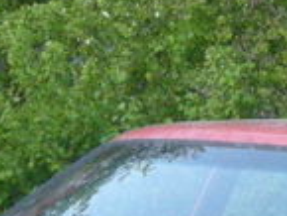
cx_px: 479
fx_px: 1278
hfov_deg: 12.0
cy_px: 83
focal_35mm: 154
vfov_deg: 9.6
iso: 630
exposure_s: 1/125
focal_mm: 5.7
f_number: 2.8
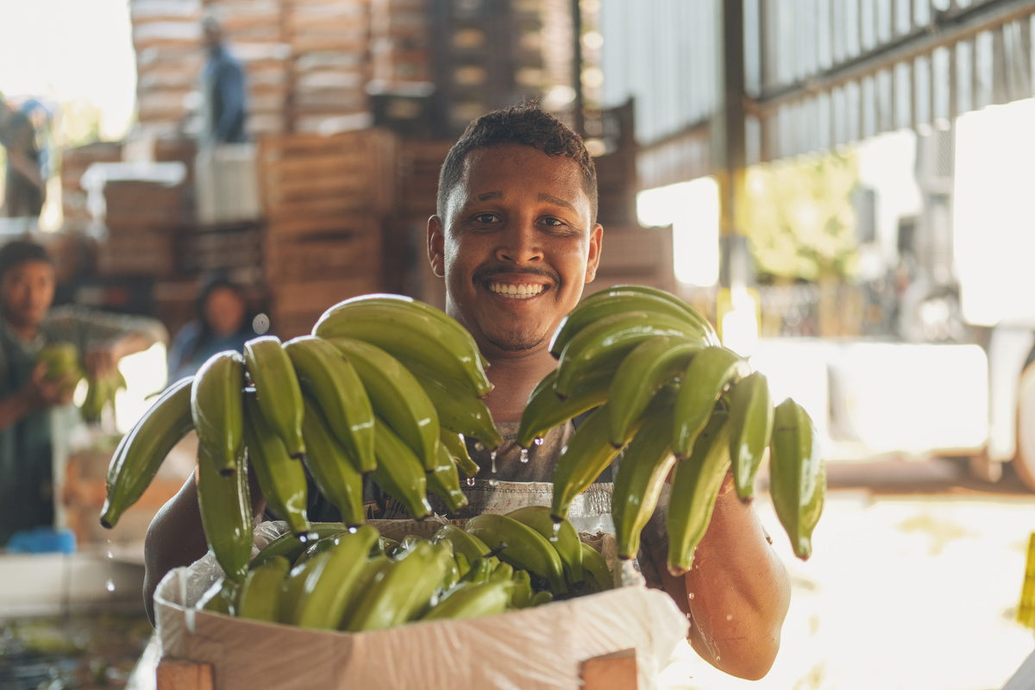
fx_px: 2156
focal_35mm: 75
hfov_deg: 27.0
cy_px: 345
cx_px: 518
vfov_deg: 18.2
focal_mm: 50
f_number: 2
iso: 320
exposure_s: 1/400
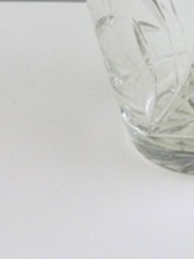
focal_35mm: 94
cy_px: -139
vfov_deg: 18.3
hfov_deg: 15.4
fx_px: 703
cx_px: 194
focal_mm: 5
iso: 400
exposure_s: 1/640
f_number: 3.3
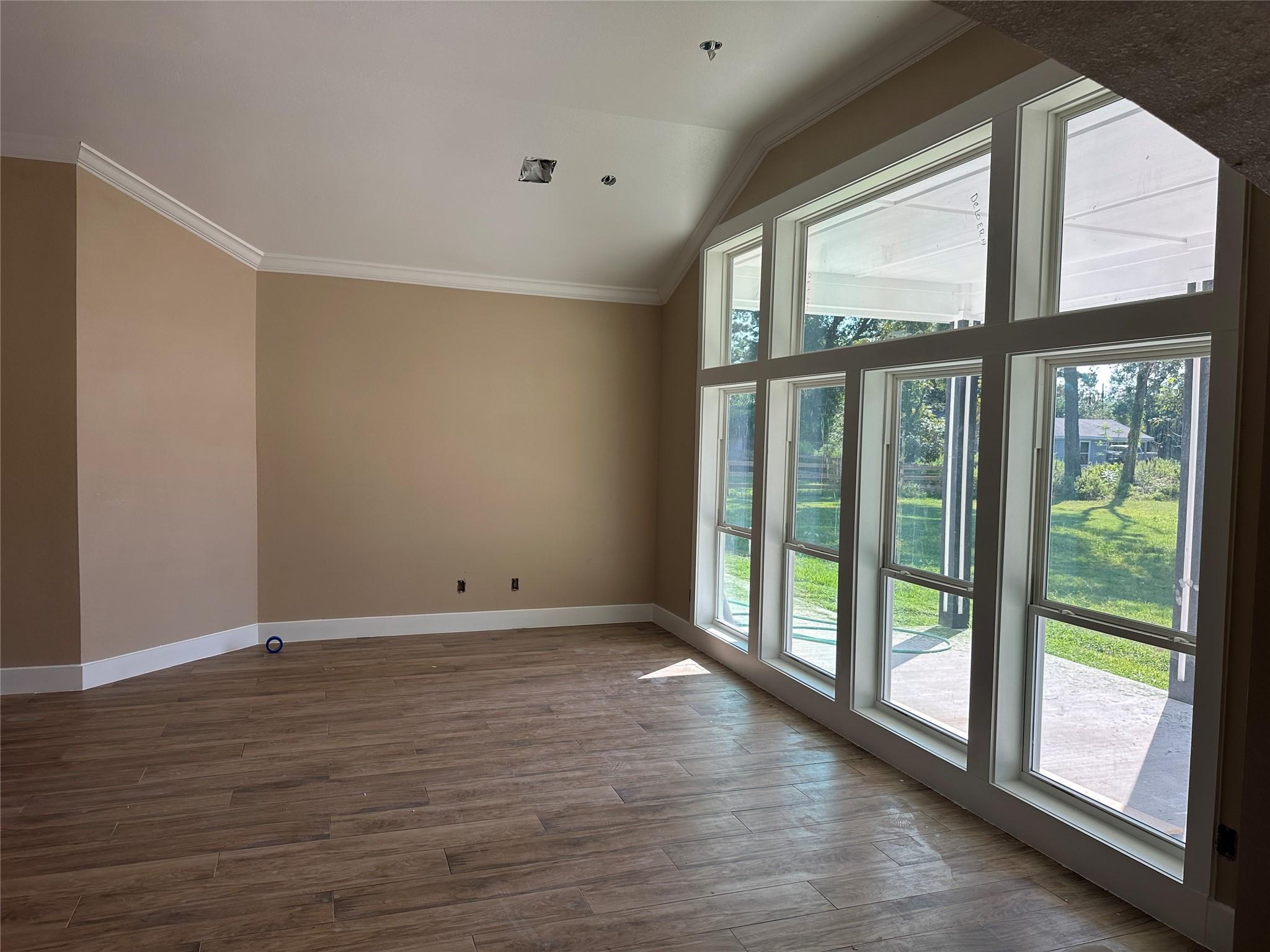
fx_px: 881
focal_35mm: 24
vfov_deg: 56.8
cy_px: 476
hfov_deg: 71.6
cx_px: 635
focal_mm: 6.86
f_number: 1.78
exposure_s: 1/564
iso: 80
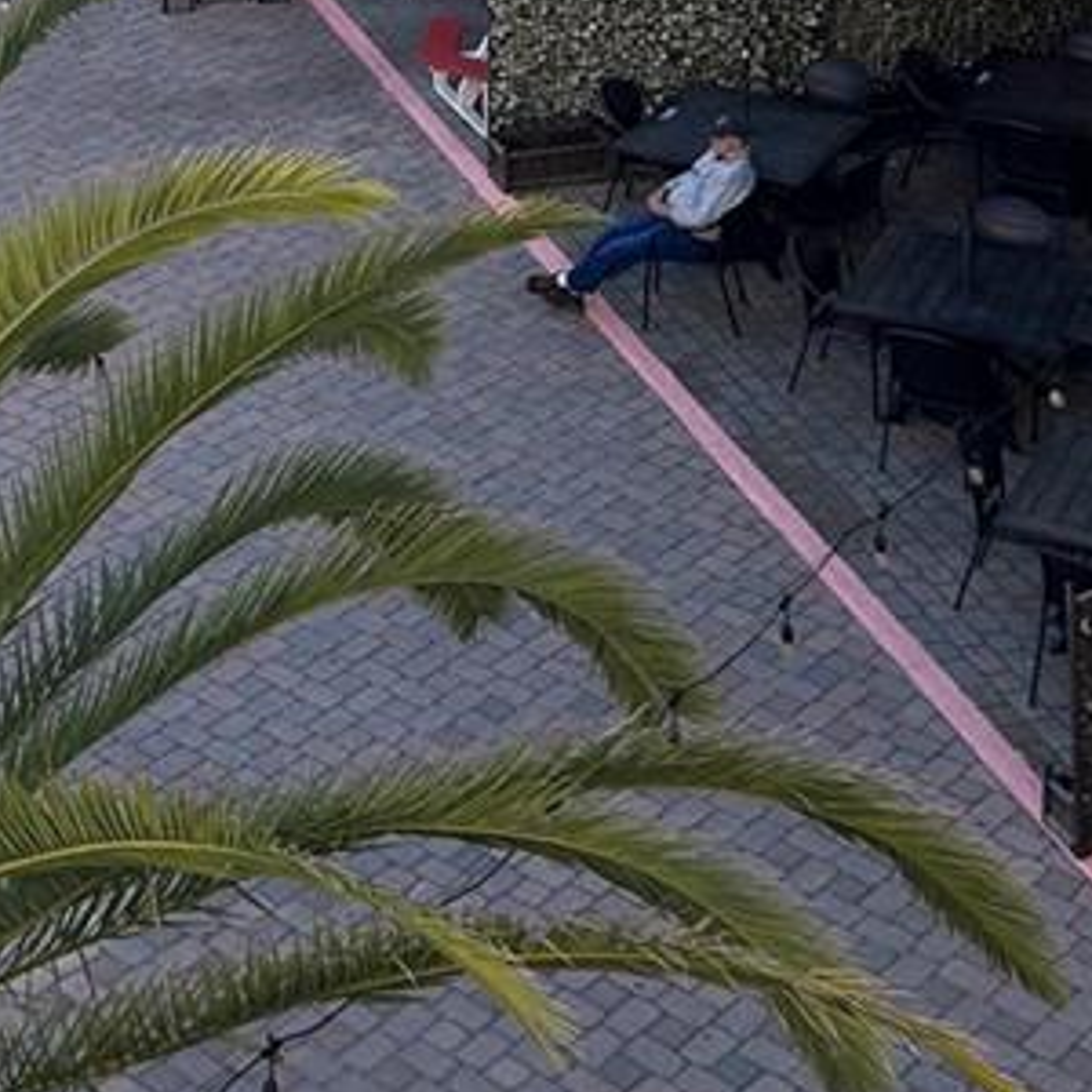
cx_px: 204
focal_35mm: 92
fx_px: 3284
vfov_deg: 16.3
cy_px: -783
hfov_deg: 18.7
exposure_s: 1/2915
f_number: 1.5
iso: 50
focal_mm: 5.7
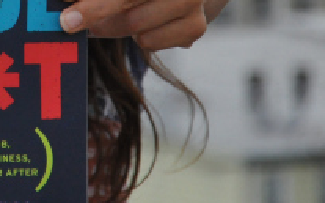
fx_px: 4230
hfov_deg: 4.4
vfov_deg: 2.7
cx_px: -35
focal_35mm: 478
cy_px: -104
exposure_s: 1/4000
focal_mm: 90
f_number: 5.6
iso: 1100
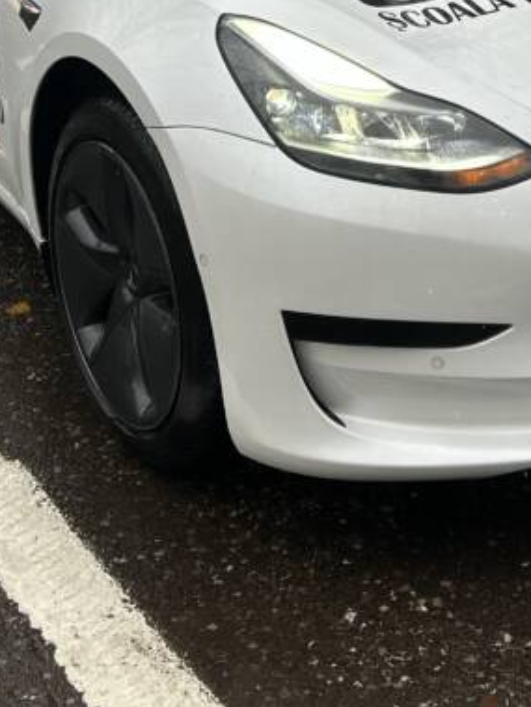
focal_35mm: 70
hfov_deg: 20.9
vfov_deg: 25.6
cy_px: -78
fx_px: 1432
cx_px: 348
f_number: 1.5
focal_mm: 5.7
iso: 32
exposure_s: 1/145
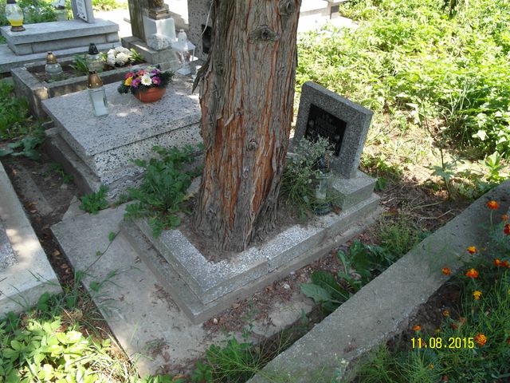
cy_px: 192
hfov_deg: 60.0
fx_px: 442
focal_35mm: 30
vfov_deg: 46.8
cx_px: 255
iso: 80
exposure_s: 1/125
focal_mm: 6.5
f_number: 3.6
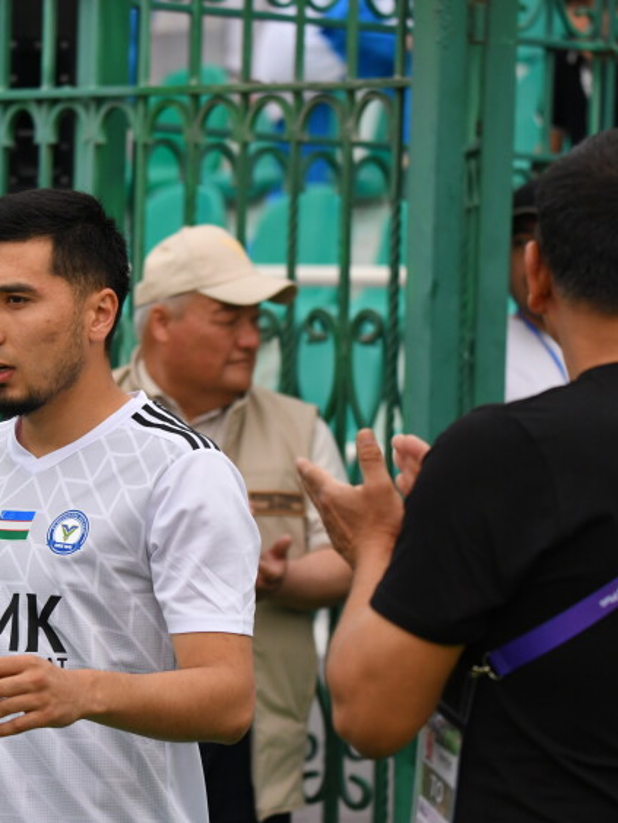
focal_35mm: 256
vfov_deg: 7.7
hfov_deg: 5.8
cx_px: 124
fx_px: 6087
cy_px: 485
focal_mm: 150
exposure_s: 1/640
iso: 1000
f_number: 5
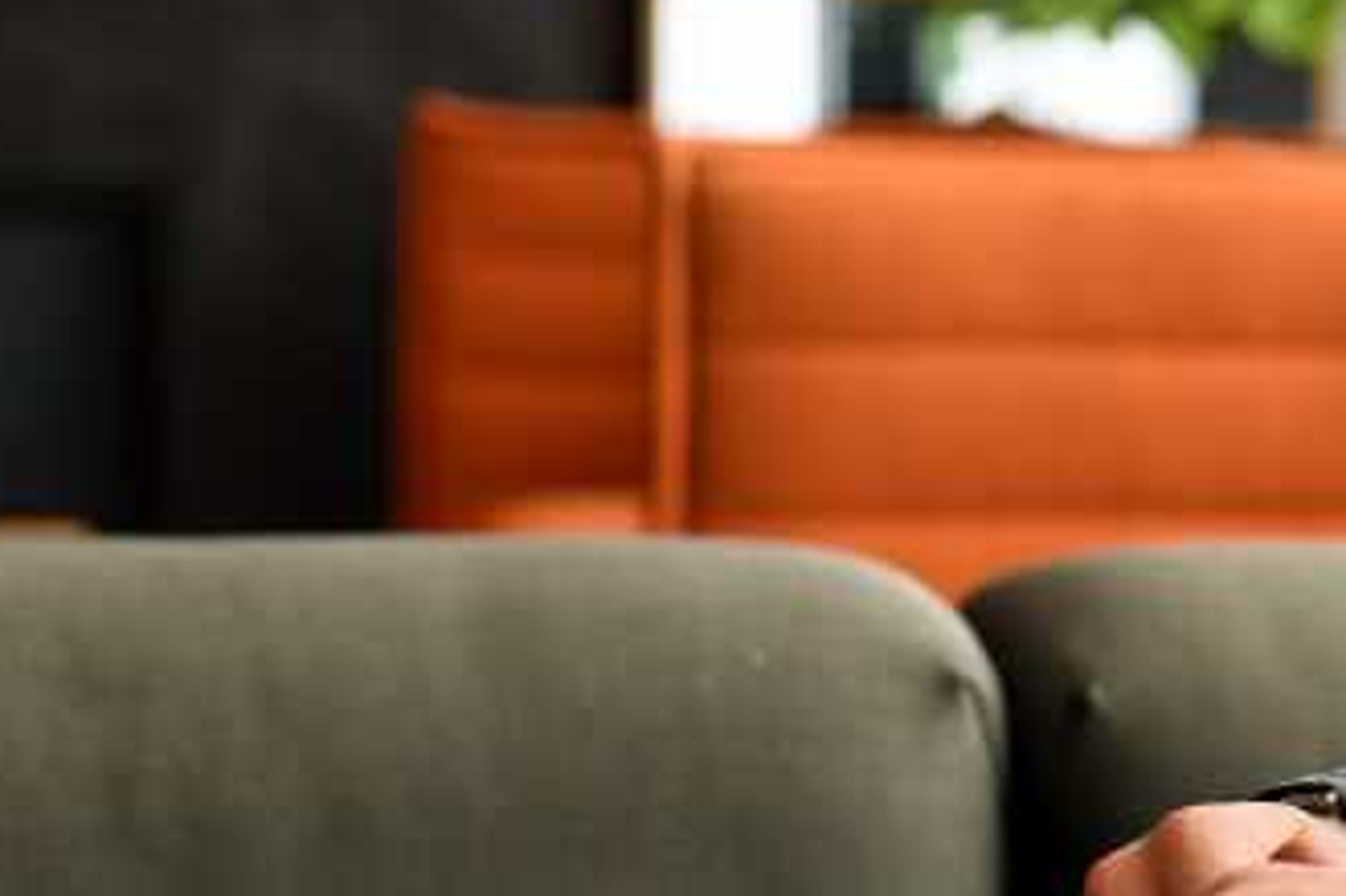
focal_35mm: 167
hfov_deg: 11.6
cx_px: 2189
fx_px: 6241
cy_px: 342
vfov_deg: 8.2
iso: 1000
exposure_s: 1/500
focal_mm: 50
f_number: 2.8
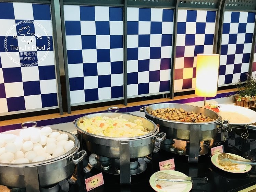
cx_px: 129
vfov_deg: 46.8
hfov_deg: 60.0
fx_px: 222
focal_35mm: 30
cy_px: 90
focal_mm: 3.99
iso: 32
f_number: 1.8
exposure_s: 1/30
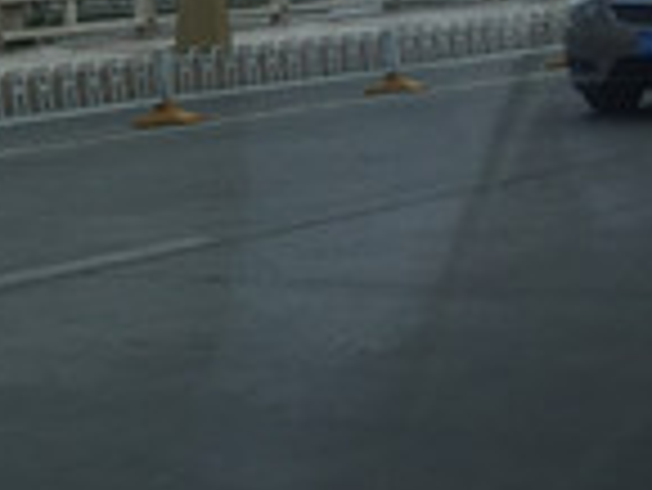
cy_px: 36
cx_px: -571
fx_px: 2413
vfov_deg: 11.5
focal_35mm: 128
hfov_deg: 13.6
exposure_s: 1/942
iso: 32
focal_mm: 4.15
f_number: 2.2
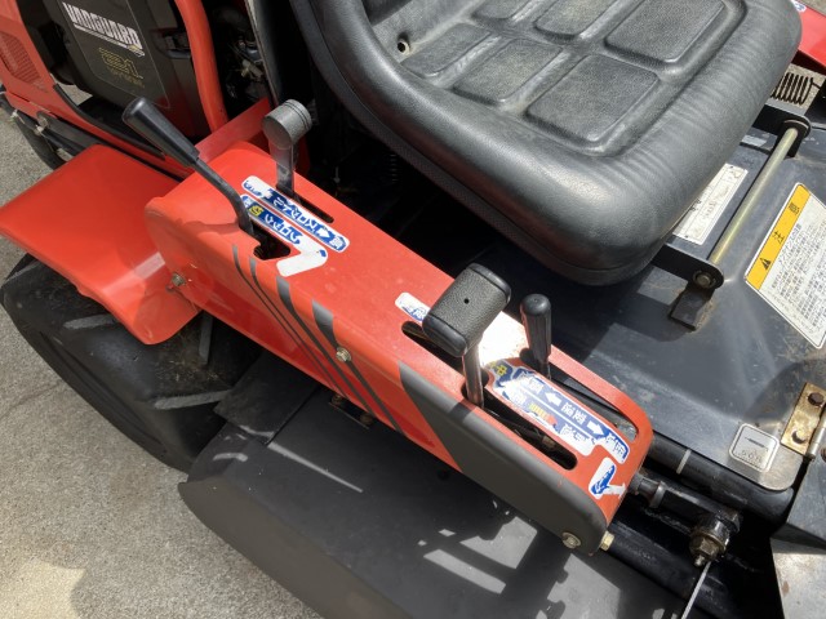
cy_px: 310
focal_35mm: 28
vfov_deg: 49.7
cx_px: 413
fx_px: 668
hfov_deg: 63.4
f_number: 1.8
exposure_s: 1/684
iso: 32
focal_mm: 3.99
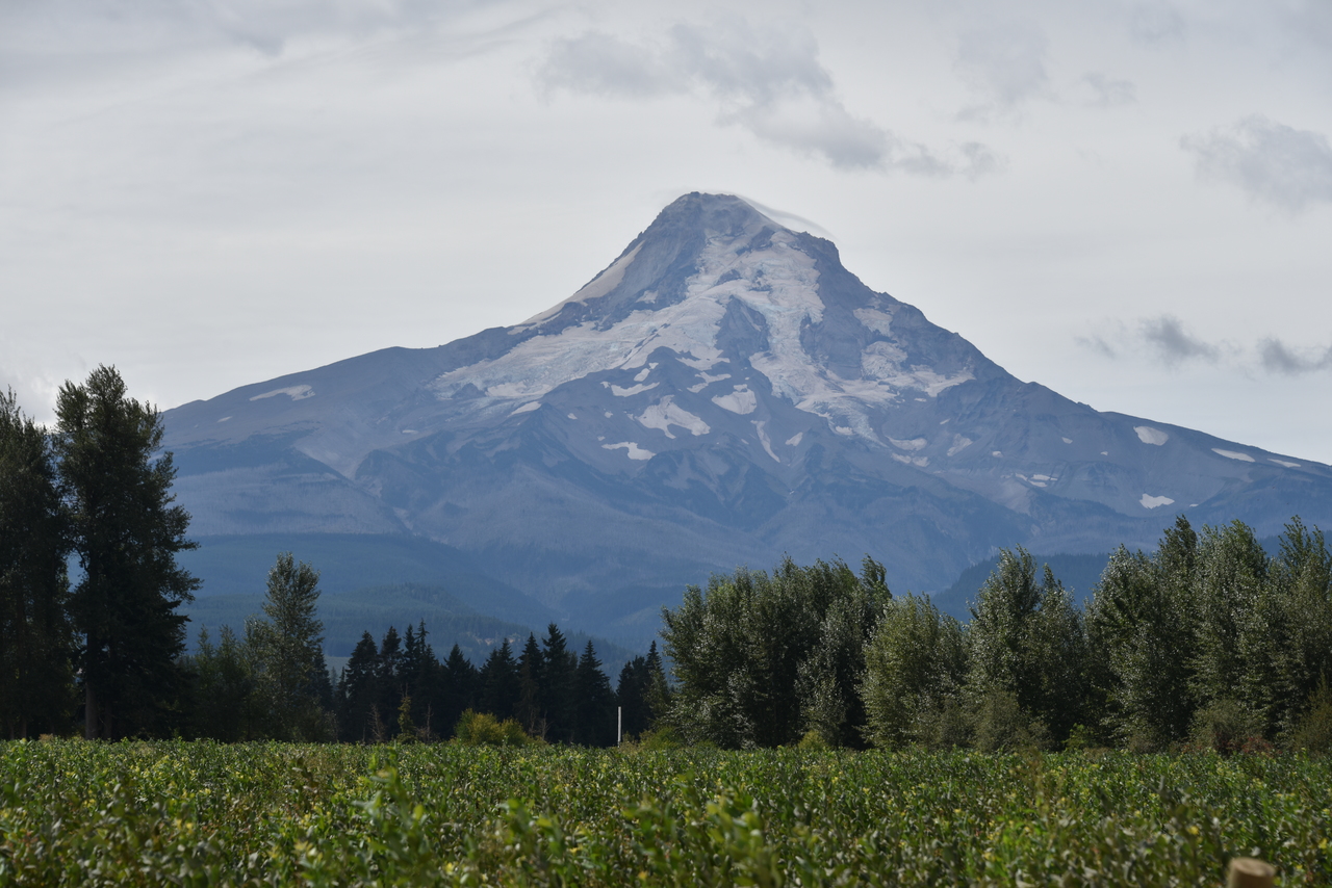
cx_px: 666
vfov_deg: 11.0
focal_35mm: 125
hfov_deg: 16.4
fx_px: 4626
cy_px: 444
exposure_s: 1/400
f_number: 10
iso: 100
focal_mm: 125
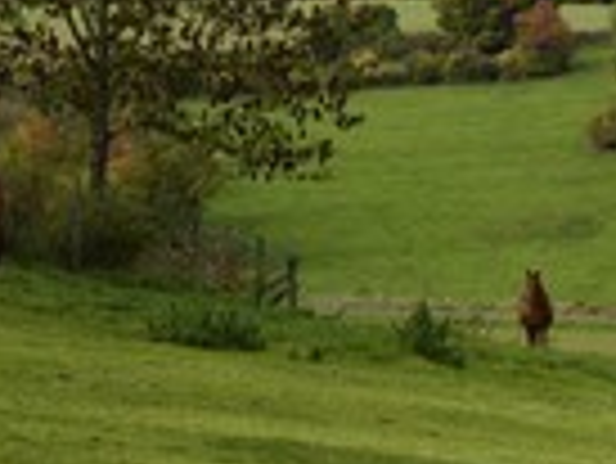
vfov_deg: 7.2
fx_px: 3669
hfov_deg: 9.6
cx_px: 427
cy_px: -9
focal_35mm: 206
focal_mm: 70
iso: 400
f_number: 11
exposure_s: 1/250
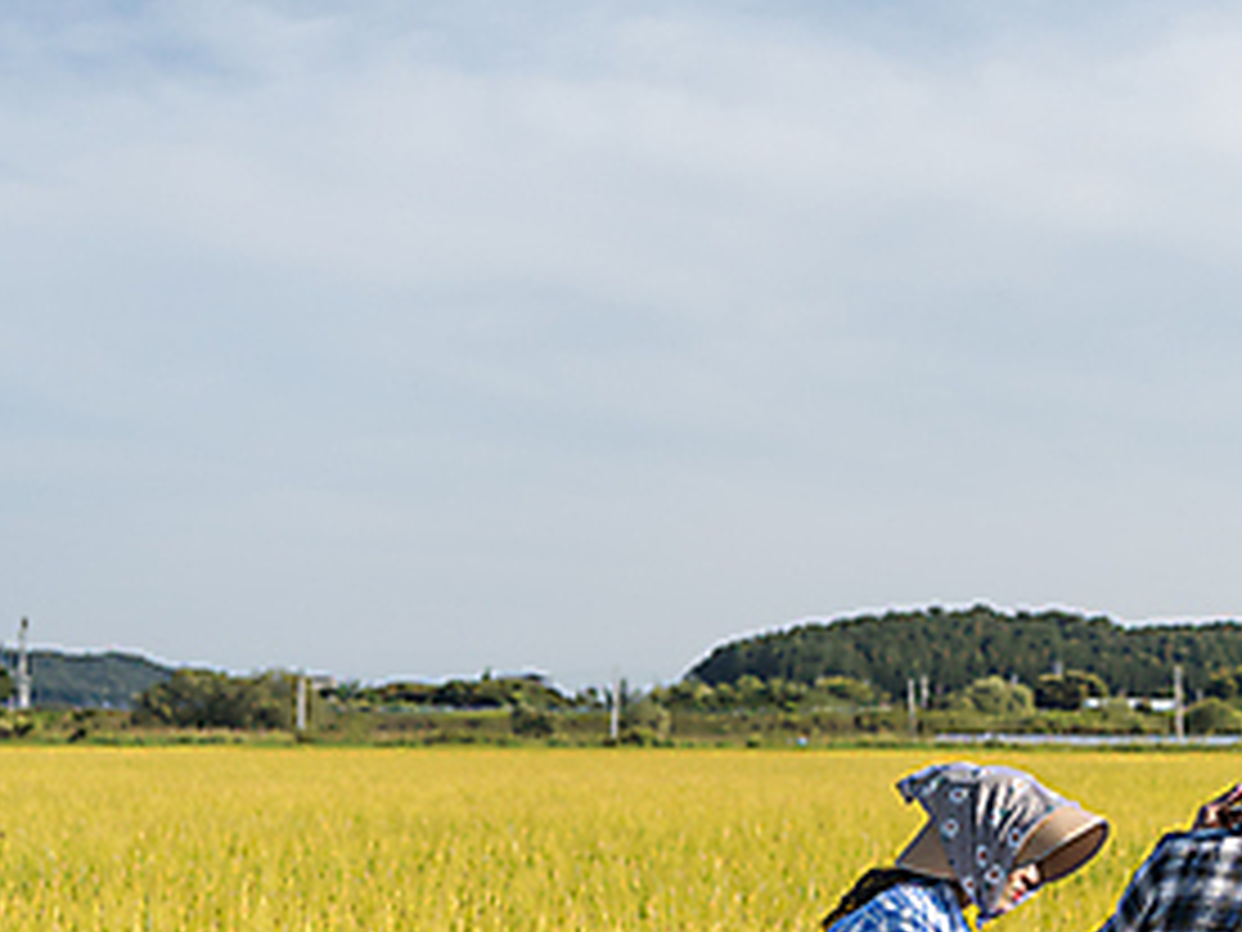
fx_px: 2547
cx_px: 1012
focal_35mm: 71
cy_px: 635
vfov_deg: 20.6
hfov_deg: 26.8
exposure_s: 1/3200
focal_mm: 34
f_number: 2.8
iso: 100
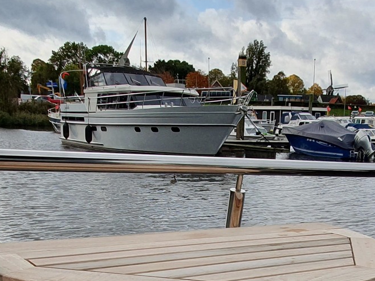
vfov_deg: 26.9
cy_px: 321
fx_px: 531
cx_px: 238
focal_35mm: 49
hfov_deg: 38.6
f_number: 2.2
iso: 50
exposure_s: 1/984
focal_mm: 1.8
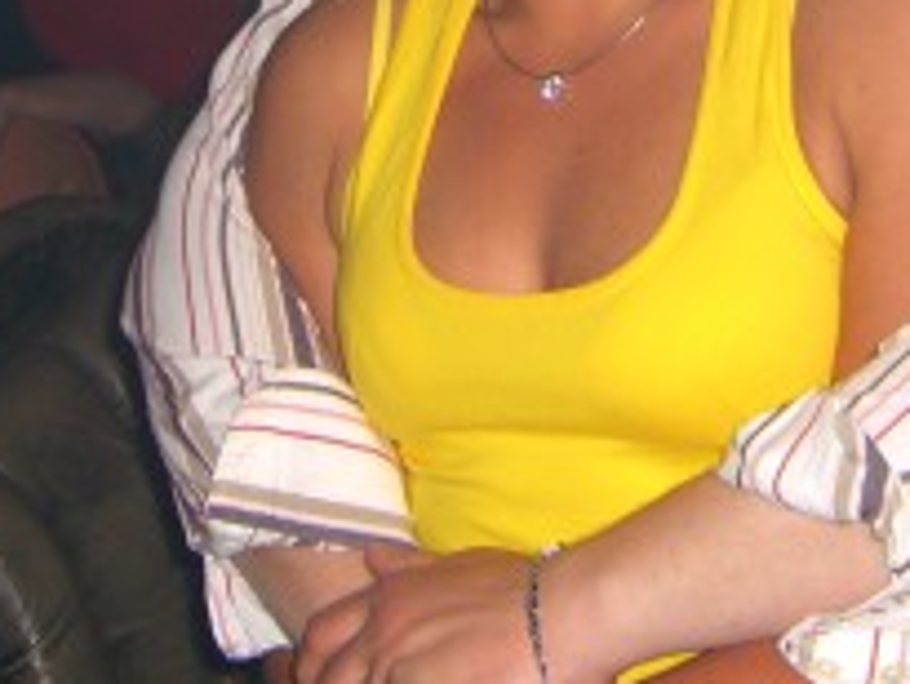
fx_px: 2920
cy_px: -231
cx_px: 630
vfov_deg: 12.9
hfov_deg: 17.7
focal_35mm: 111
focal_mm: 7.9
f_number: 2.8
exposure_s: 1/60
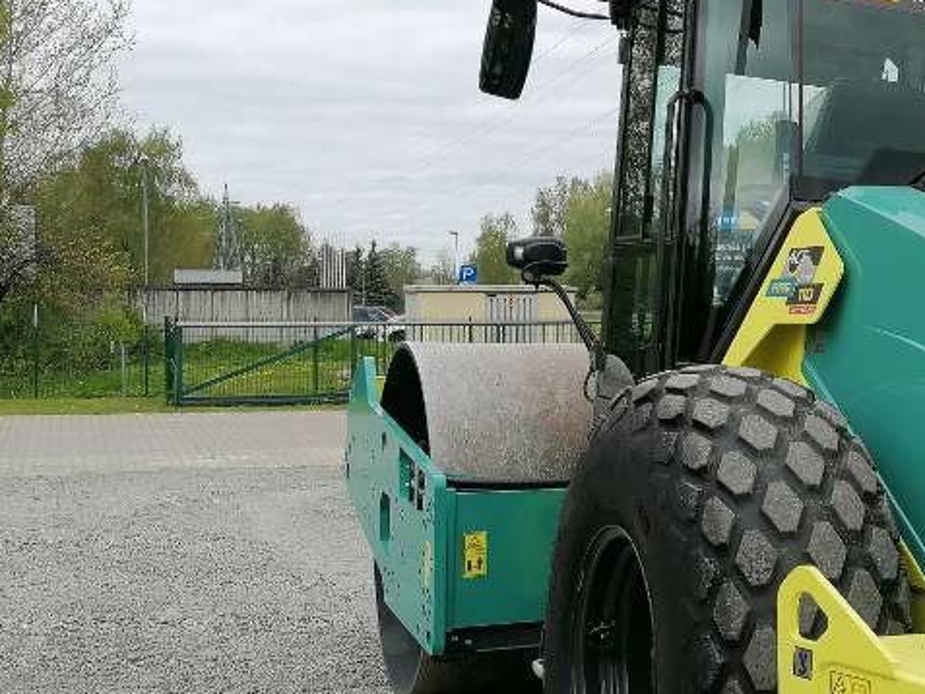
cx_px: 942
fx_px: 1550
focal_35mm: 58
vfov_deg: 25.2
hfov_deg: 30.7
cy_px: 355
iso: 50
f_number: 1.8
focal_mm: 4.75
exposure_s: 1/886
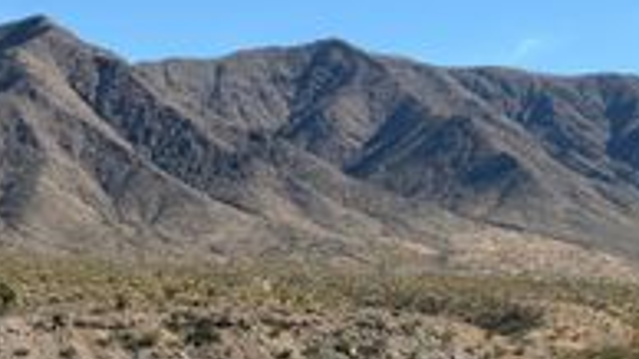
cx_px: 315
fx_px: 1965
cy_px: 229
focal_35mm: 116
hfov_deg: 18.5
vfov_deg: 10.4
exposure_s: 1/4587
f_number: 1.78
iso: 80
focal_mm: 6.76
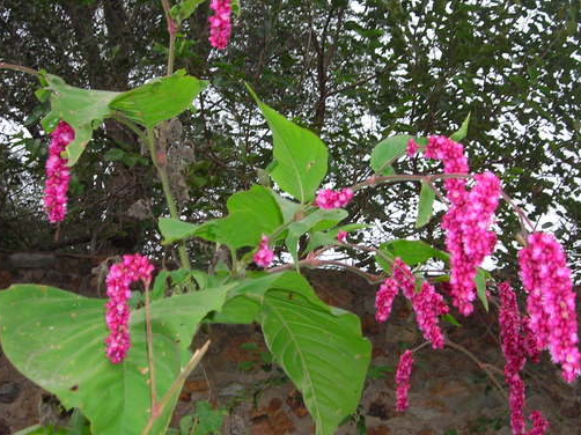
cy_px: 202
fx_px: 889
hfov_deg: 36.2
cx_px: 299
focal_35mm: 53
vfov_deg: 27.5
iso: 50
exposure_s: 1/30
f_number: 3.2
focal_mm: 6.3
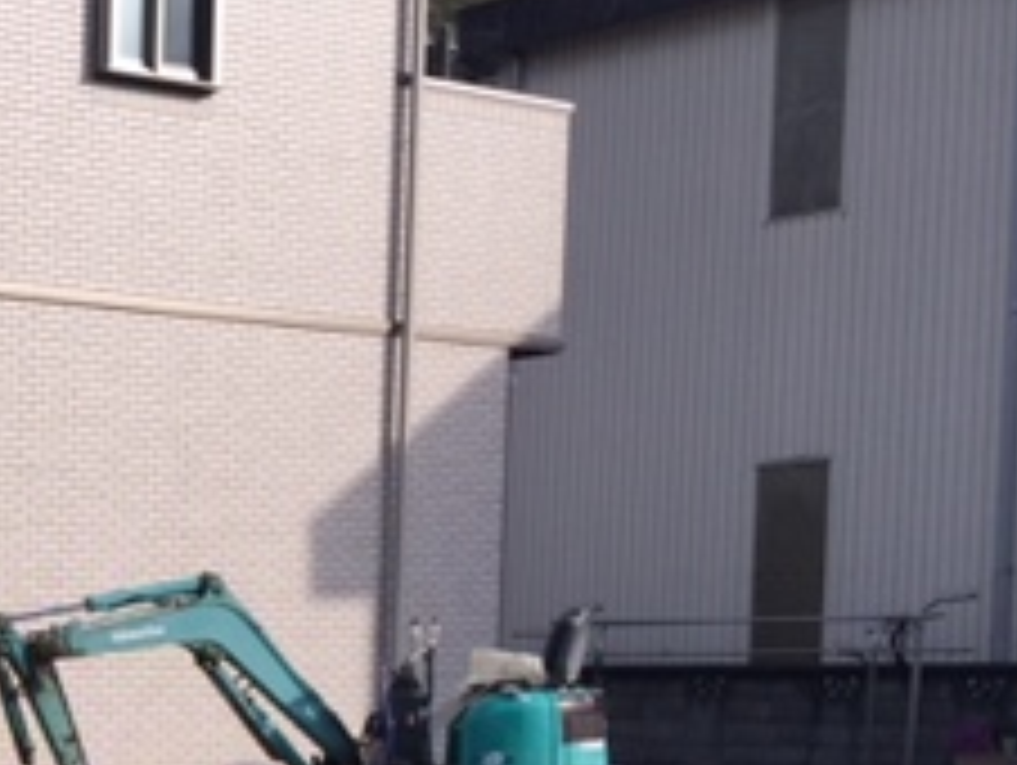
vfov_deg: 17.4
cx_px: -320
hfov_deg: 21.4
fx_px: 2412
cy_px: 846
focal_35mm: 82
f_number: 2.2
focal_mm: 4.15
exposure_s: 1/1883
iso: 50
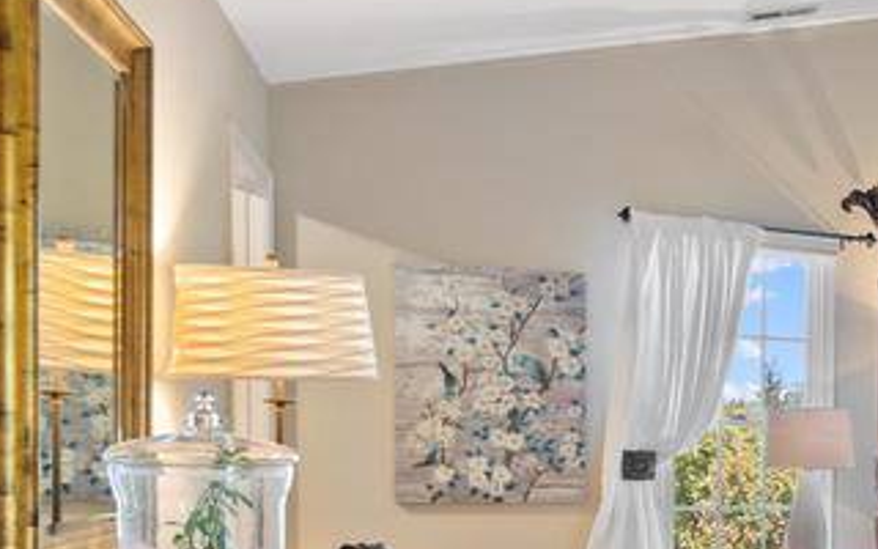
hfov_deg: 26.9
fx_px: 1172
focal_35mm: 49
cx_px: 1361
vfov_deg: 25.5
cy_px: 501
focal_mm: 10
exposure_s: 1
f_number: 7.1
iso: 160
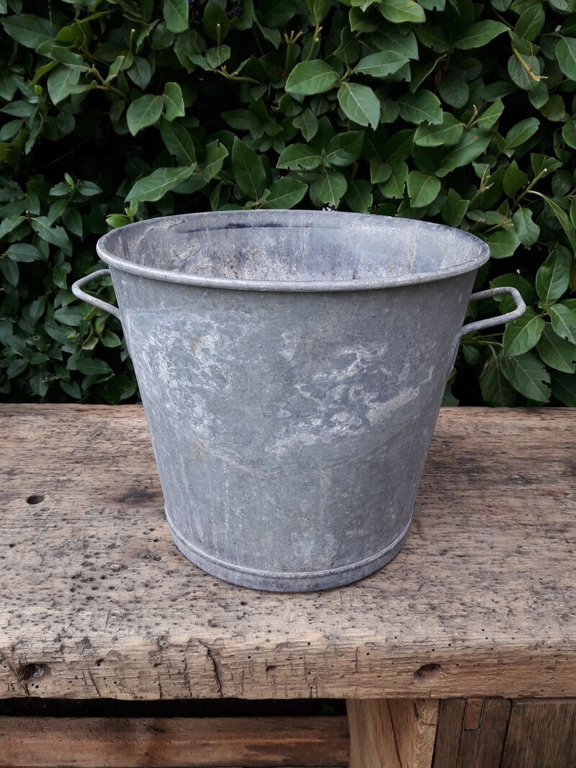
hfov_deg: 49.7
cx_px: 288
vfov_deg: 63.4
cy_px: 384
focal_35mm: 28
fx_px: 621
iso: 40
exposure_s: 1/285
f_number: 1.9
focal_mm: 3.7
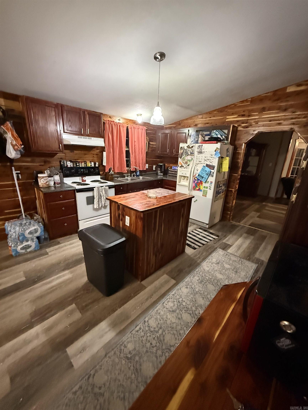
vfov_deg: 102.1
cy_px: 205
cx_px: 154
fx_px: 166
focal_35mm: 14
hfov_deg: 85.7
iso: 1250
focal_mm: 2.22
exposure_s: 1/60
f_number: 2.2
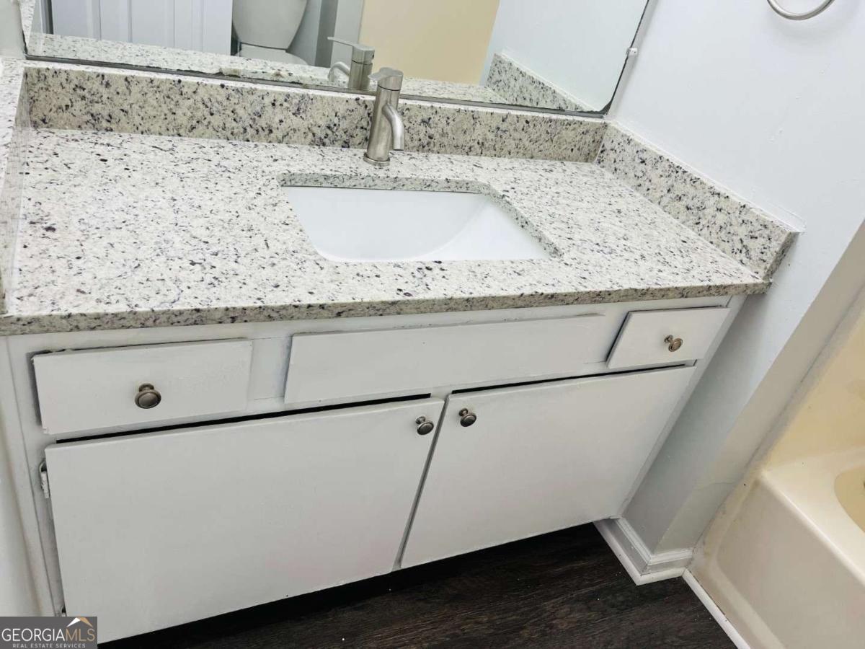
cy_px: 324
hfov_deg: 67.3
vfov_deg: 53.1
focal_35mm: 26
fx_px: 650
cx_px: 432
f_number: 1.6
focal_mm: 5.1
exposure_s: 1/60
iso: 64
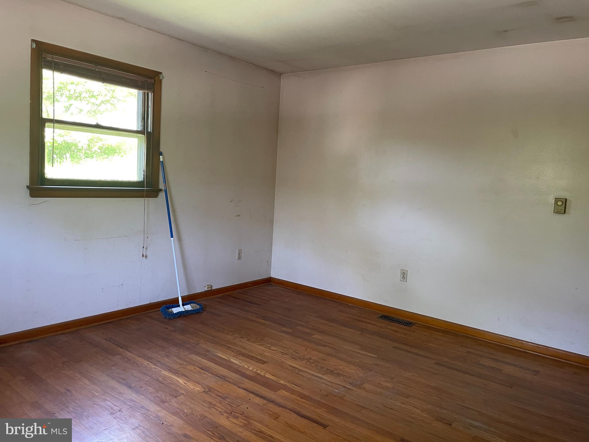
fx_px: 442
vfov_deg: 53.1
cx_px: 294
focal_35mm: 26
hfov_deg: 67.3
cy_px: 221
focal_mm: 4.2
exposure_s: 1/60
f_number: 1.6
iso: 200
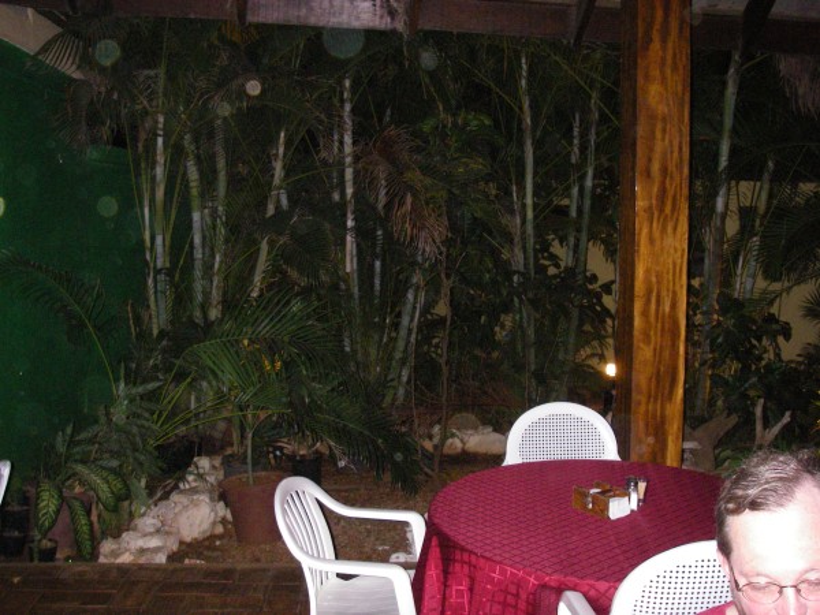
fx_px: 900
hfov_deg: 49.0
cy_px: 308
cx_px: 410
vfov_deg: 37.7
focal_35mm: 38
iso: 400
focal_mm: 6.3
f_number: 3.3
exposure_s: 1/40
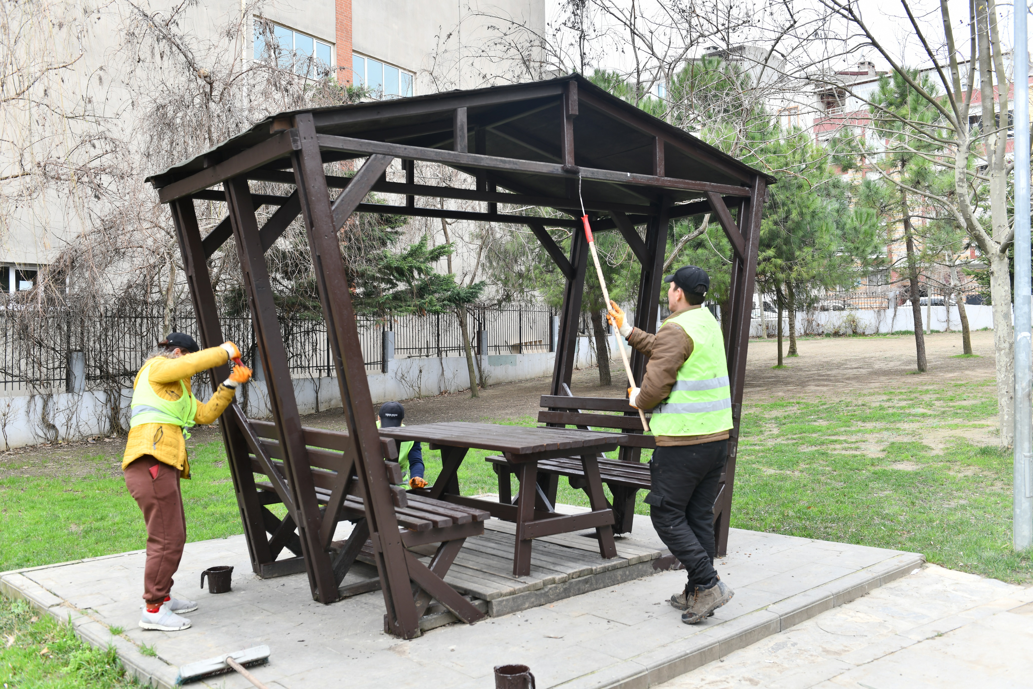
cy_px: 344
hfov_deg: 58.7
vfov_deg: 41.1
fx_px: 918
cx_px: 516
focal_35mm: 32
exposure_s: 1/100
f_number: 5.6
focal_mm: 32
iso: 90
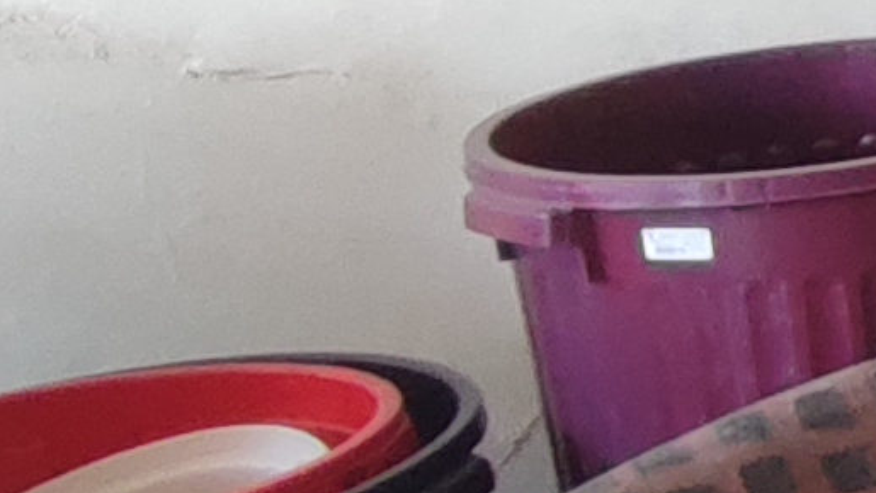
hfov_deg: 13.1
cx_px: 2244
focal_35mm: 111
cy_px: -112
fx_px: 2579
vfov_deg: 10.7
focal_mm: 1.65
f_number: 2.2
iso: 373
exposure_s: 1/30
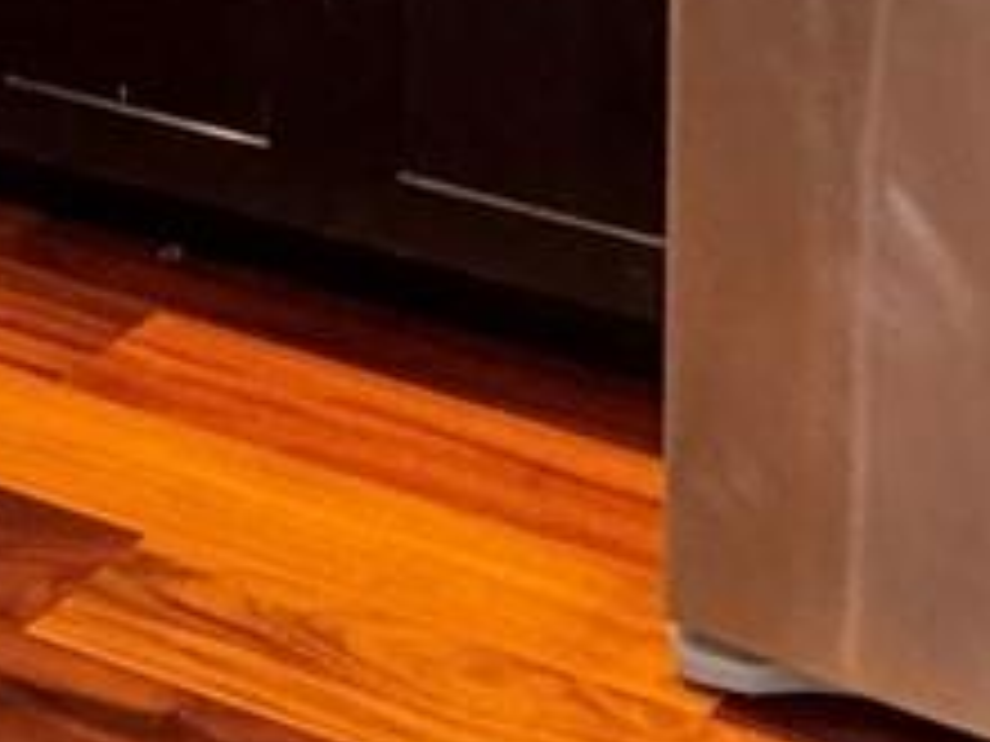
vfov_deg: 12.2
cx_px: 1152
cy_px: -895
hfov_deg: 18.4
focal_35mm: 102
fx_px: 2917
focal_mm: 2.22
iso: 320
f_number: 2.2
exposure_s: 1/60
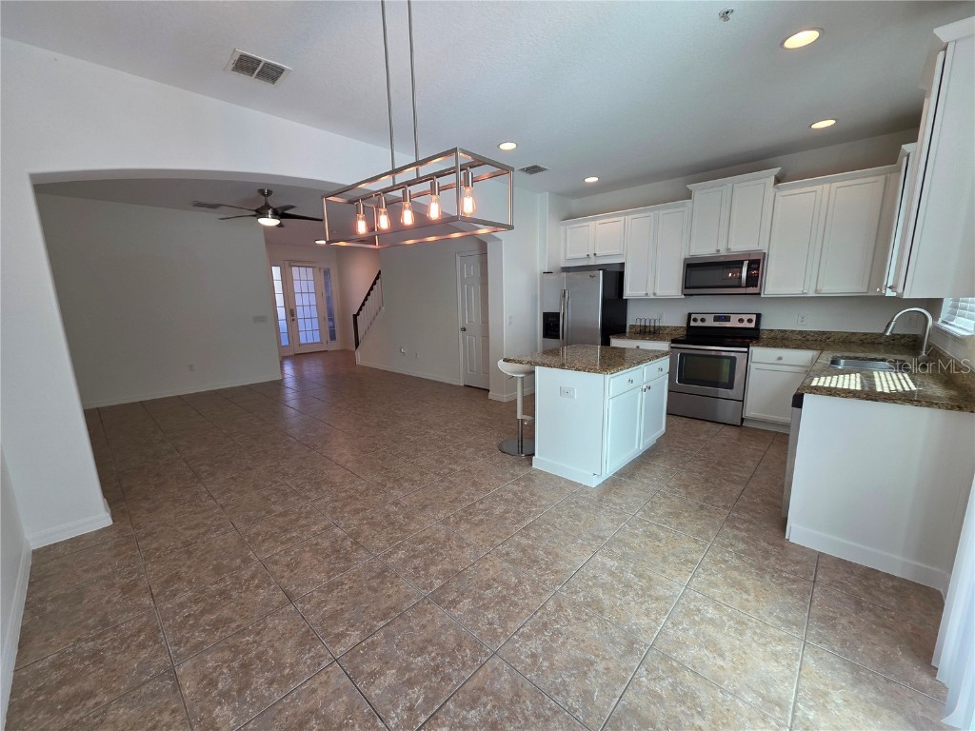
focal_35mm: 13
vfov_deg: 89.9
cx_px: 488
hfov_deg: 106.2
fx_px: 366
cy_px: 366
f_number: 1.9
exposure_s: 1/120
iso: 100
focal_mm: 2.2
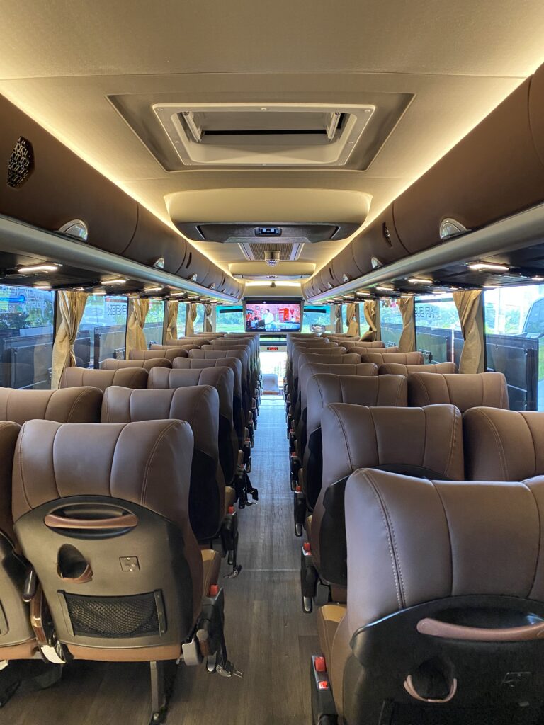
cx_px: 272
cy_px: 362
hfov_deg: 53.1
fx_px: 545
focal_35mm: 26
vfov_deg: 67.3
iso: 500
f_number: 1.8
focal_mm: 4.25
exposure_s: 1/37
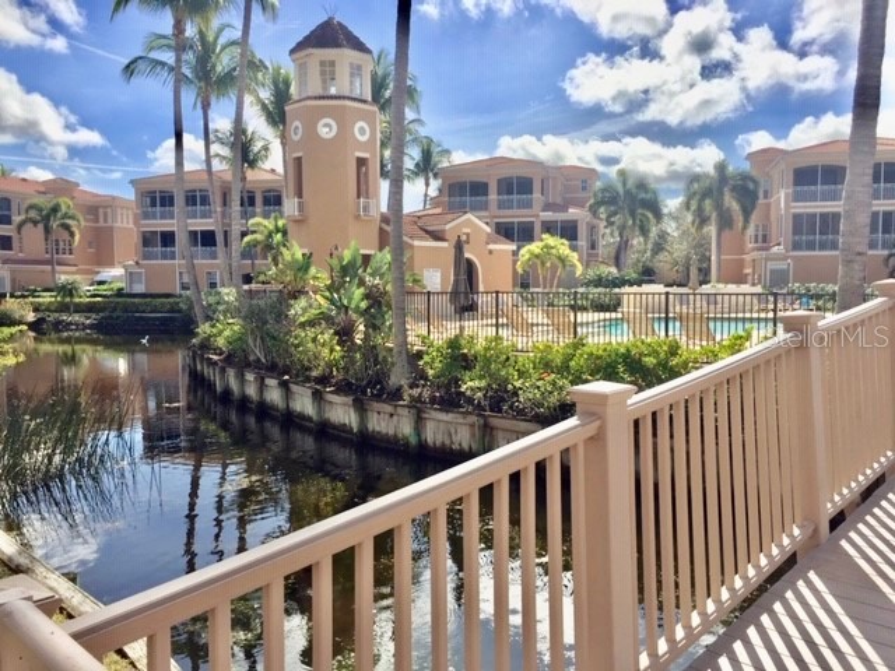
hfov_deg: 61.7
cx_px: 448
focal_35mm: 29
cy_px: 336
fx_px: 750
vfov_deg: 48.2
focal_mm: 4.15
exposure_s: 1/3049
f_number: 2.2
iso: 32
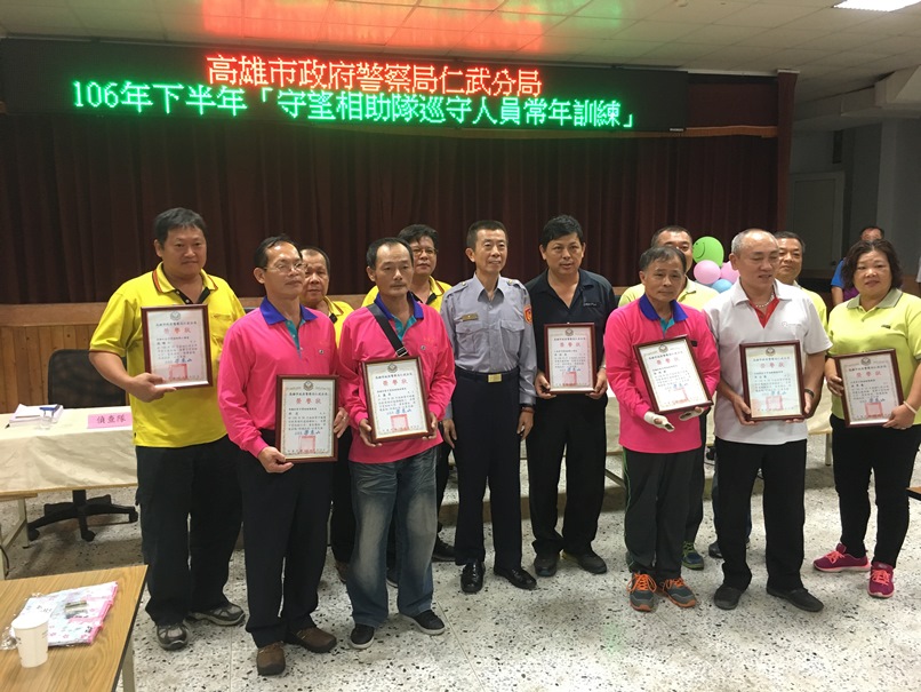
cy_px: 346
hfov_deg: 61.6
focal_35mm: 29
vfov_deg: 48.3
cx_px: 460
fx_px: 772
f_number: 2.2
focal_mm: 4.15
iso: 125
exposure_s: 1/30
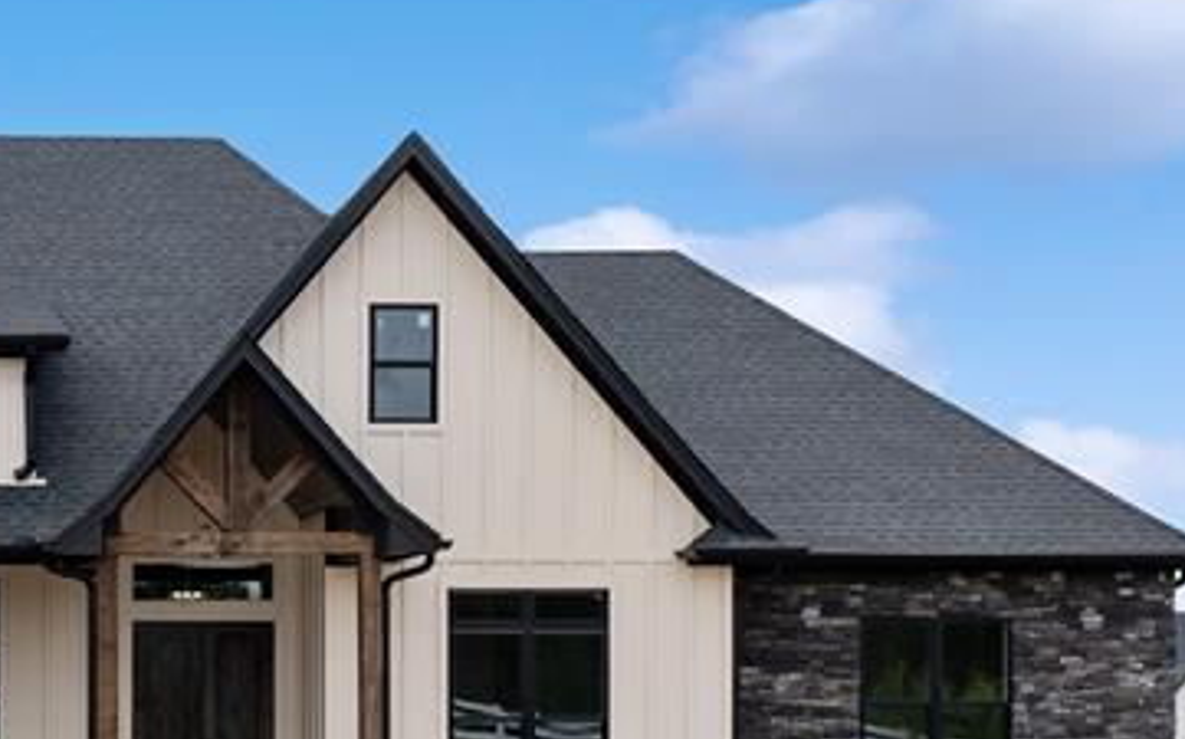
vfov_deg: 15.9
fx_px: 2614
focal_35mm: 81
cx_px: -95
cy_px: 650
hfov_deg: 24.0
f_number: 8
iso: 320
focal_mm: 28
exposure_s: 1/800
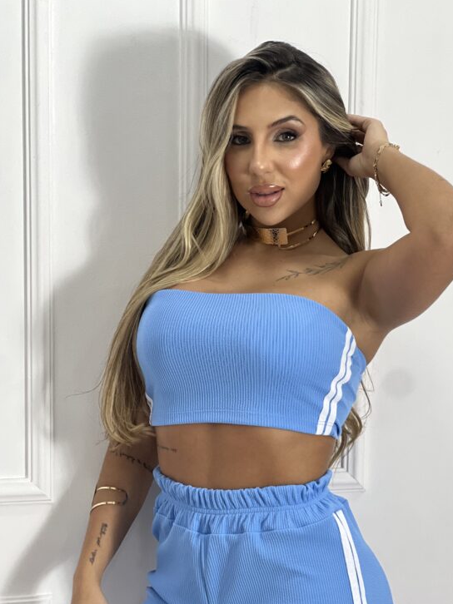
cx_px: 271
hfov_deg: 14.9
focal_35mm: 99
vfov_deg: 19.8
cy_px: 382
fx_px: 1728
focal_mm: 9
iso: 200
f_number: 2.8
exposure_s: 1/120
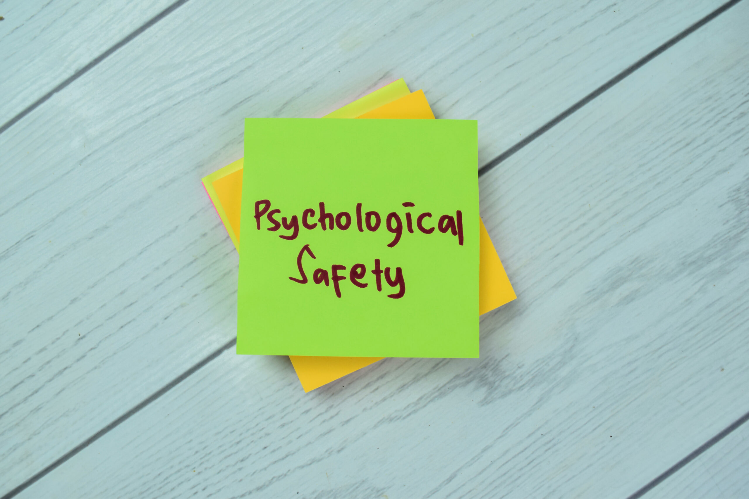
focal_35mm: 33
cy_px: 250
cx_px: 374
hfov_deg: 57.2
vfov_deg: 40.0
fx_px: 687
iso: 800
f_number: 7.1
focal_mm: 22
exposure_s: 1/100
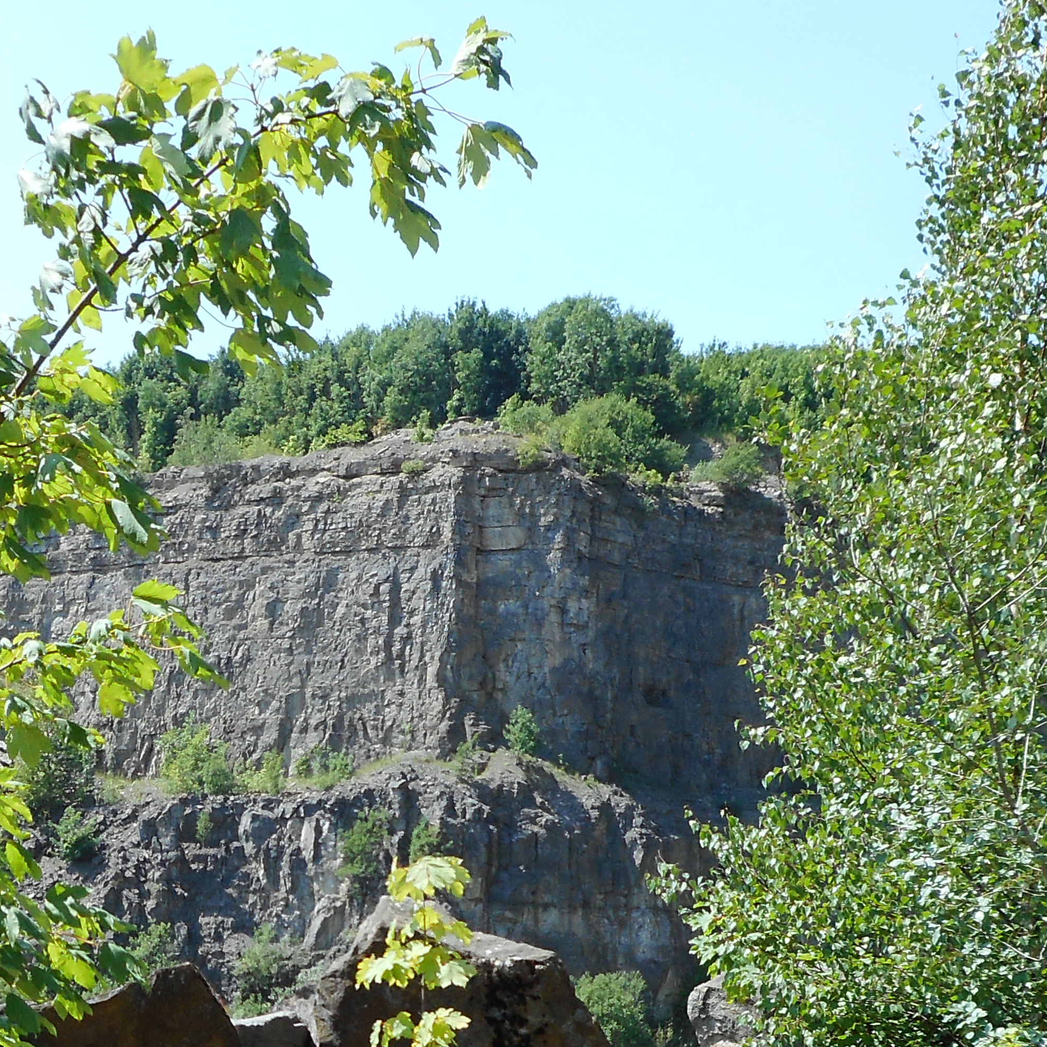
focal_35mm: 57
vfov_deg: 28.9
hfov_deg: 30.0
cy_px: 932
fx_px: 1951
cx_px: 448
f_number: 3.7
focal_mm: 4.5
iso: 80
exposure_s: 1/320
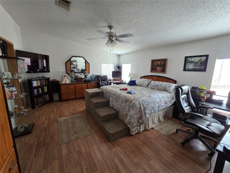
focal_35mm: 13
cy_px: 86
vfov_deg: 89.9
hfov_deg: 106.2
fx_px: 86
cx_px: 115
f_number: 2.2
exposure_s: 1/60
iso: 320
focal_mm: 2.2
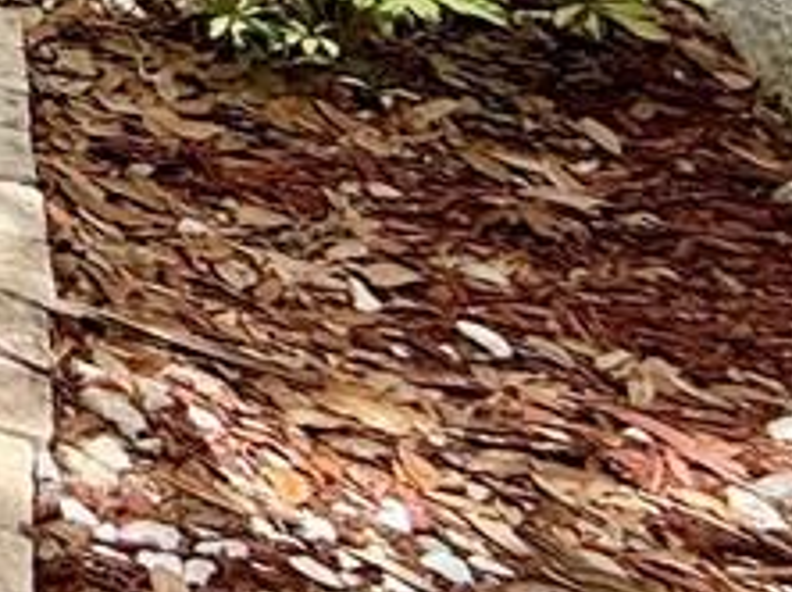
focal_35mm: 101
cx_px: -1984
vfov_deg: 12.7
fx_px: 2308
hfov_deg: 9.6
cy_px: -617
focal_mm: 2.22
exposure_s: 1/411
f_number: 2.2
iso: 50
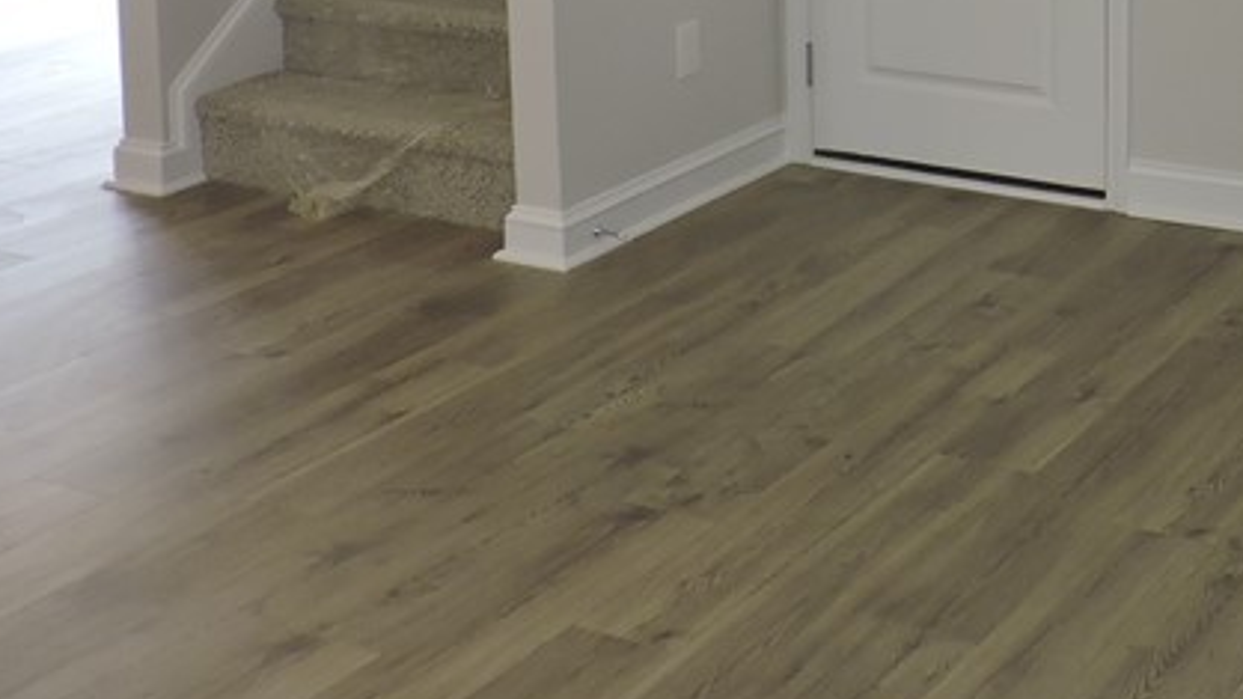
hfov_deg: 30.9
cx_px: 1189
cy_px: -259
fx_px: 2109
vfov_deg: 17.4
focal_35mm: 64
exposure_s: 1/40
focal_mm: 4.3
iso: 110
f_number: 3
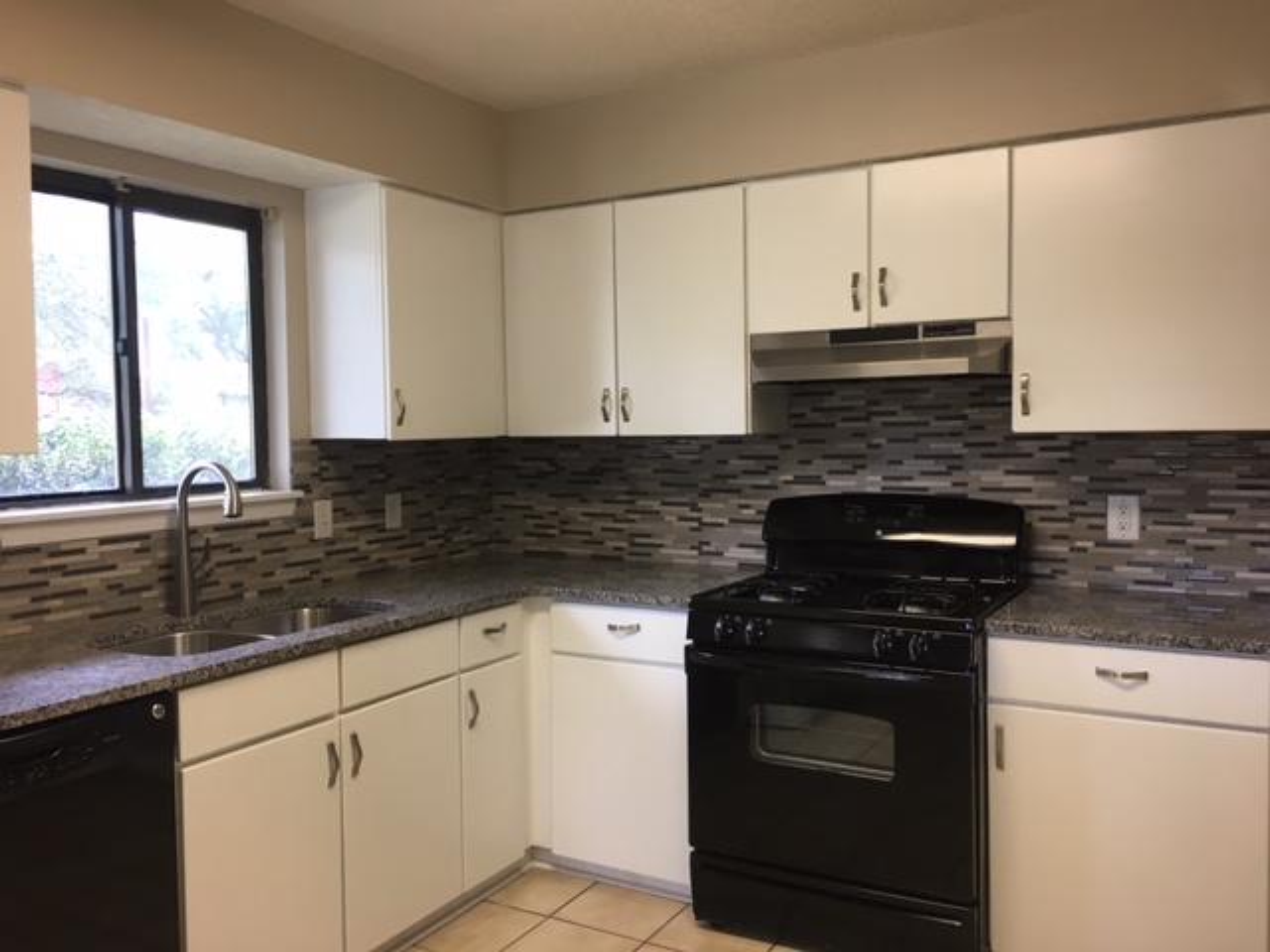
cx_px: 635
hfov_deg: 61.7
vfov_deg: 48.2
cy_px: 476
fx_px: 1064
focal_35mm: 29
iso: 50
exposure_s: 1/30
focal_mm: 4.15
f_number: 2.2
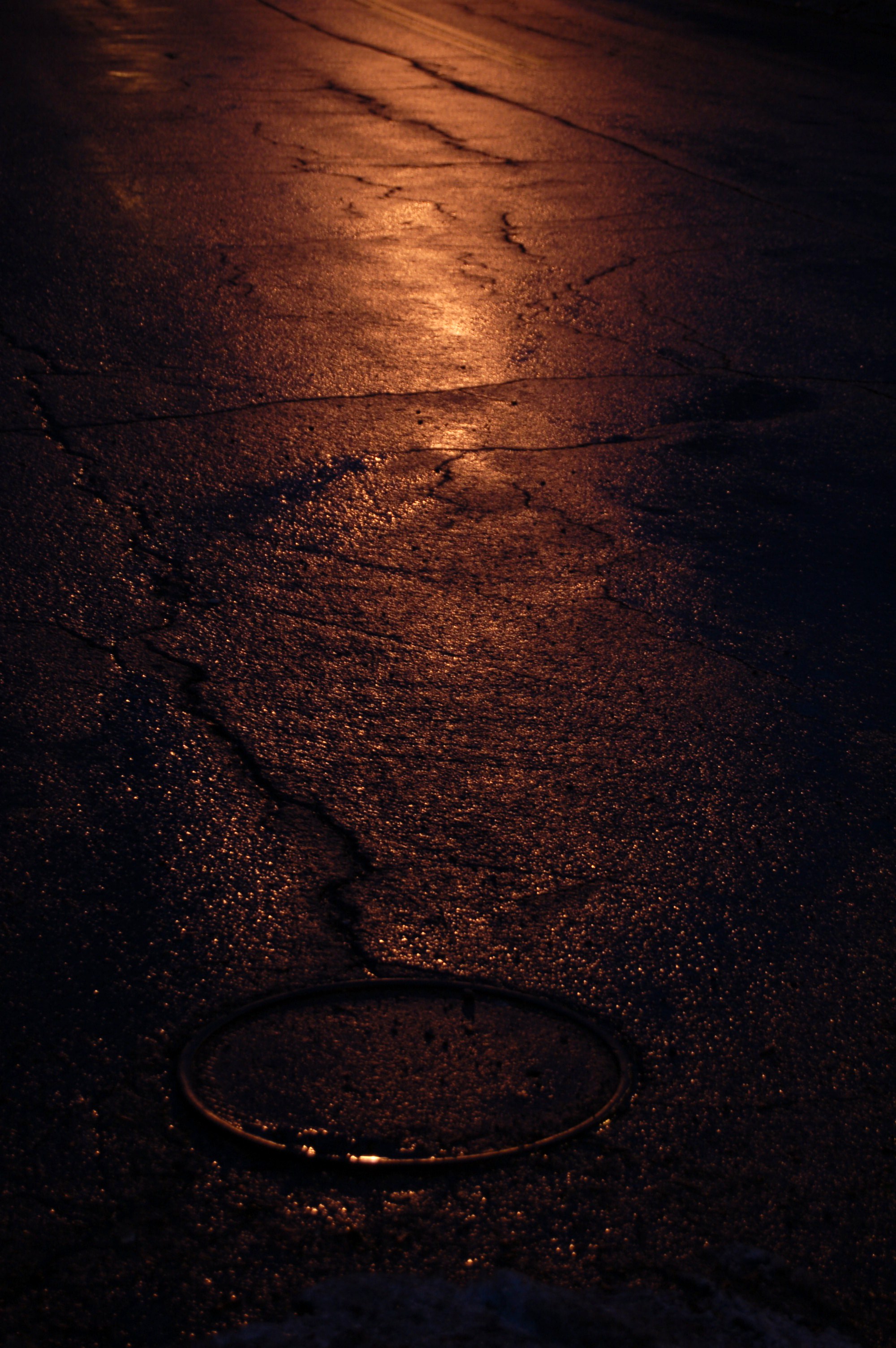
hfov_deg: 16.5
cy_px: 674
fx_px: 3085
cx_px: 448
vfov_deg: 24.6
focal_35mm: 82
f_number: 5.6
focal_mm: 55
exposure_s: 1/10
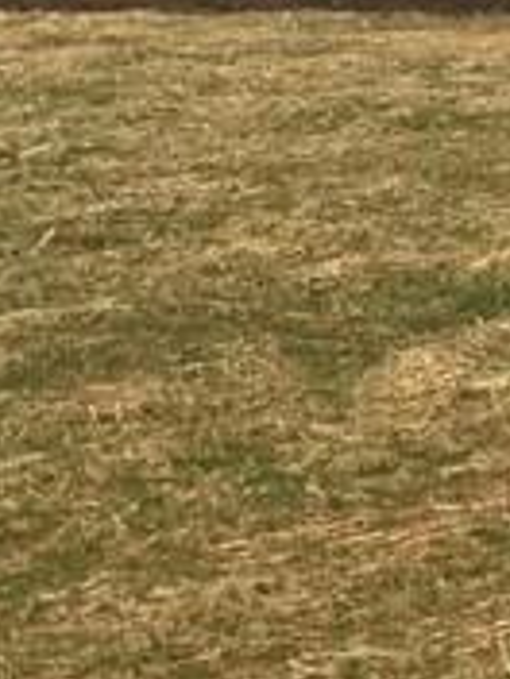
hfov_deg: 8.4
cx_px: 1198
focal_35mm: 163
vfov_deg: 11.7
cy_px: -243
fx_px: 3202
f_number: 1.8
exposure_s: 1/4000
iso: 20
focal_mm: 3.99
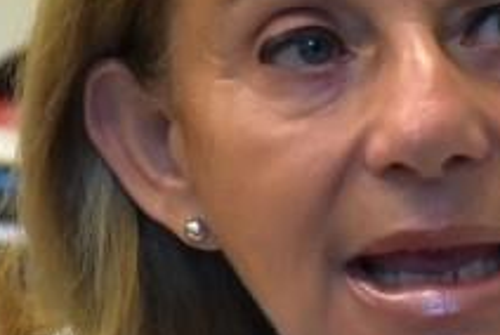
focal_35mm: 614
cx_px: 422
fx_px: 8545
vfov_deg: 2.2
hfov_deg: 3.4
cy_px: 322
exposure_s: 1/160
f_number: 6.3
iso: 1600
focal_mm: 85
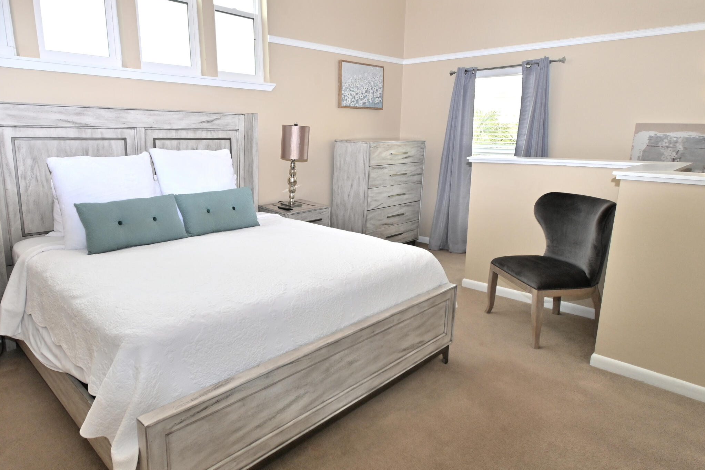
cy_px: 226
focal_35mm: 22
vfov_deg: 57.2
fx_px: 431
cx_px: 294
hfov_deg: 78.0
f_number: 4.5
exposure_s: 1/80
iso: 200
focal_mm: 10
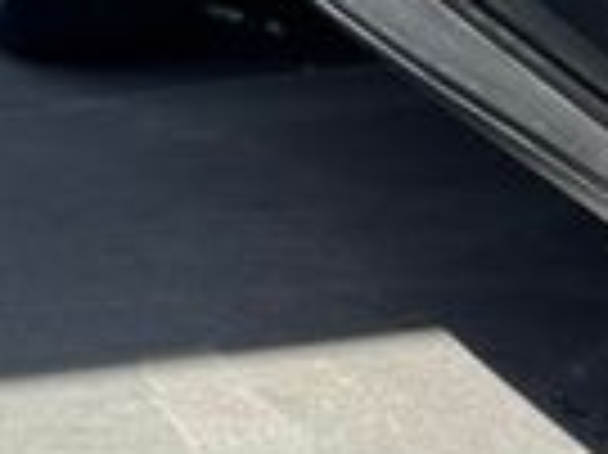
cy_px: -202
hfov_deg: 10.7
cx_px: 1671
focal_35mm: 144
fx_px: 2527
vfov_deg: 10.0
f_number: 1.78
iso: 80
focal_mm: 6.76
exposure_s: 1/1366
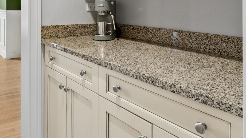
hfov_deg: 53.7
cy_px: 2
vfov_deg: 30.7
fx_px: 234
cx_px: 73
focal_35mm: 36
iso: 320
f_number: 8
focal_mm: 13
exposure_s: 1/6
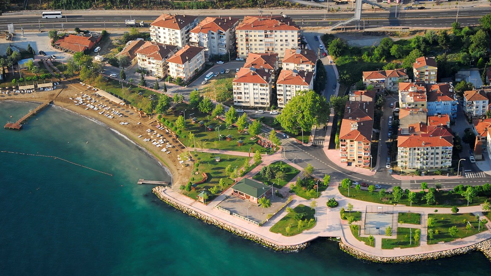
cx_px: 246
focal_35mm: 82
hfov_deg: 25.9
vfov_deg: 14.7
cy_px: 160
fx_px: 1068
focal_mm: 52
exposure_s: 1/250
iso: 200
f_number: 5.6
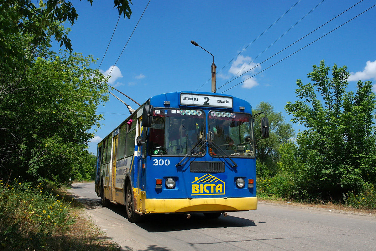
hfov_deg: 57.2
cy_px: 126
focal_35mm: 33
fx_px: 345
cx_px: 188
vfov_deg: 39.9
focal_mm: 22
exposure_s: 1/800
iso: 250
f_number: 8
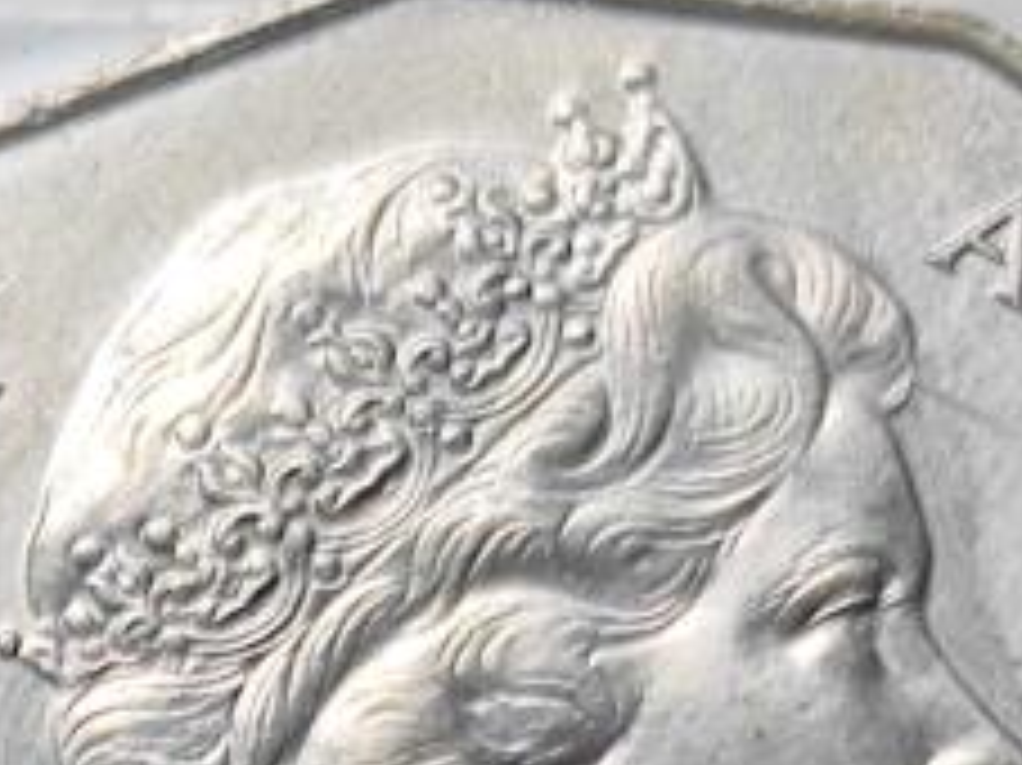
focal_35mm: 302
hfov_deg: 6.5
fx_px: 8912
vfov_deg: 4.7
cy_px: 2236
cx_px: -644
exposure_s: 1/122
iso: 50
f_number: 1.6
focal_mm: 5.84
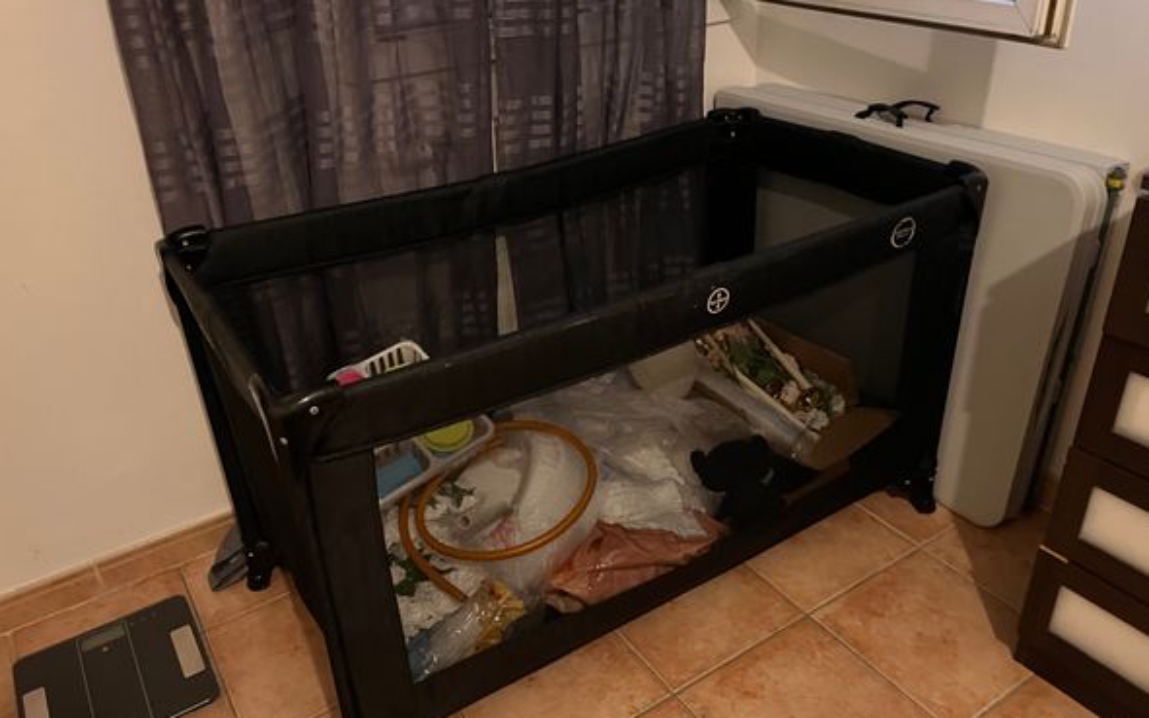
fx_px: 877
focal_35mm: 28
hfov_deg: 66.5
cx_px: 577
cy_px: 344
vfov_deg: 44.5
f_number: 1.6
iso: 800
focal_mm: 5.1
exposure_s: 1/25
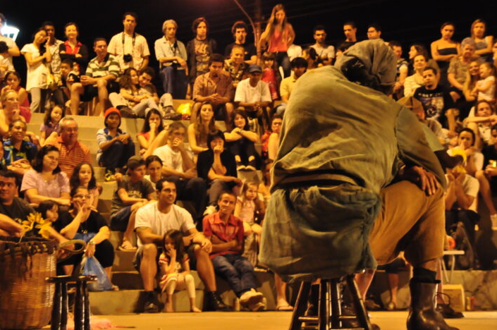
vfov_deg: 16.4
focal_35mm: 83
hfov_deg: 24.5
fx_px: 1144
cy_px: 161
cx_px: 240
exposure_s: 1/25
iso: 3200
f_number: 4.8
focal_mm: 52
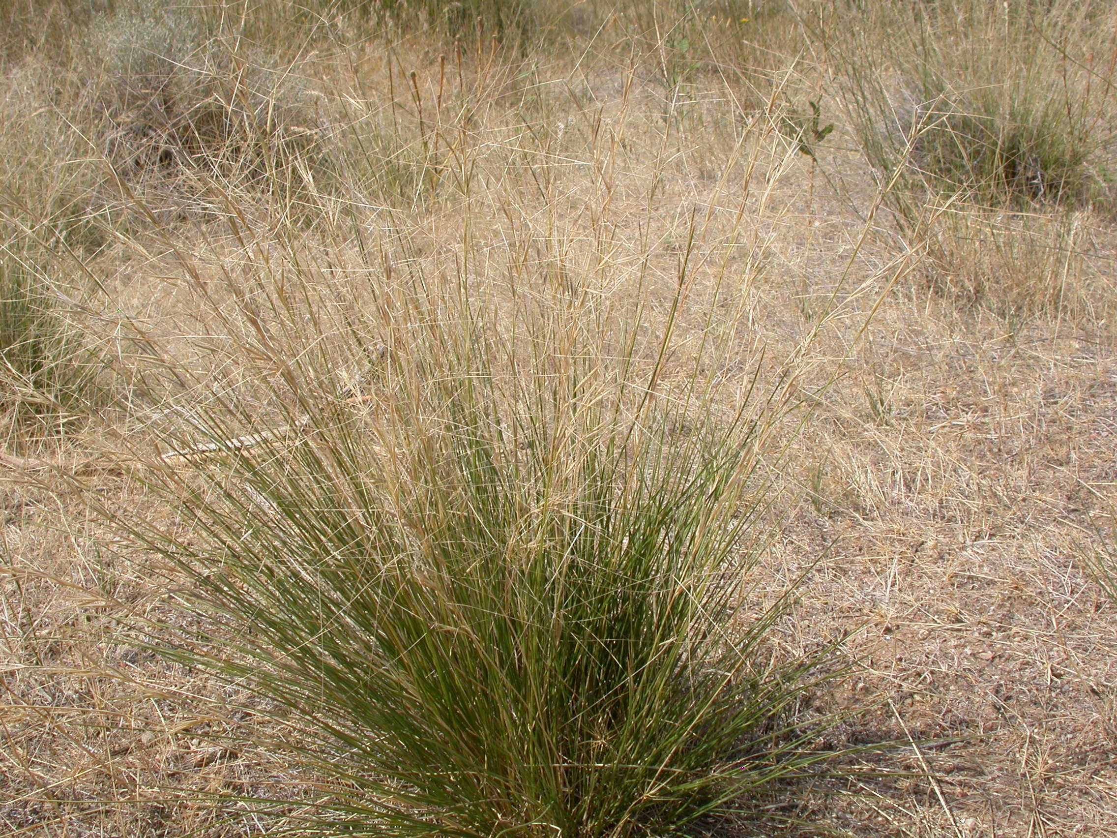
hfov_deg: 42.1
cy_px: 419
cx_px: 558
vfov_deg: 32.2
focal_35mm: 45
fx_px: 1452
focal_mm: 9.5
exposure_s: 1/428
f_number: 7.9
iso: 100
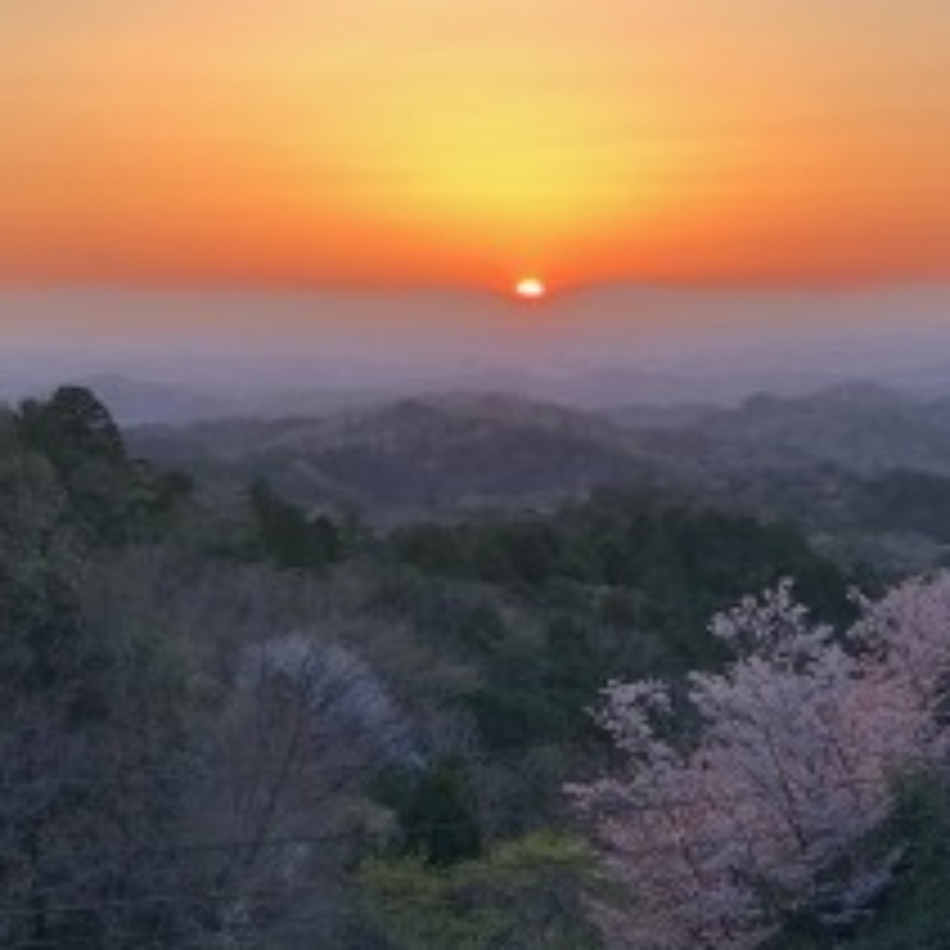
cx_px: 626
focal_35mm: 75
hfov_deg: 23.0
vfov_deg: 22.6
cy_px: 815
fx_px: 2329
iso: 32
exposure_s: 1/120
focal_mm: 3.99
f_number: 1.8
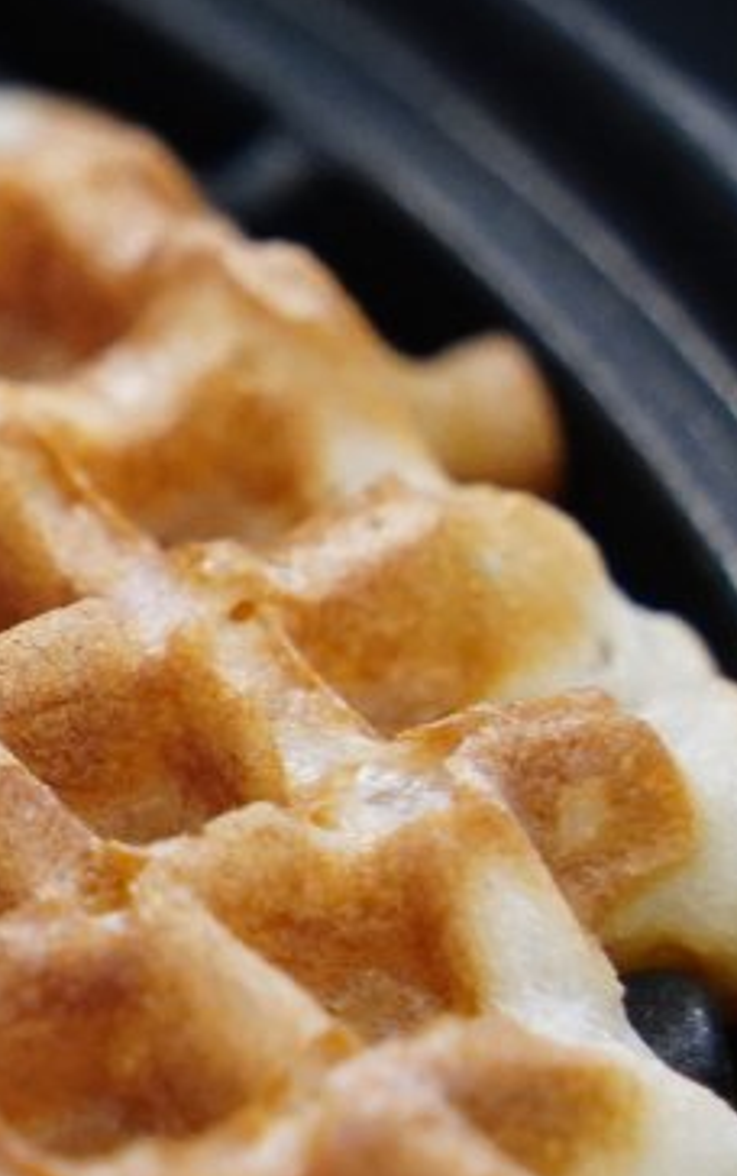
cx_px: -947
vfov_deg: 4.5
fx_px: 15081
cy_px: 716
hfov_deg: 2.8
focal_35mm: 470
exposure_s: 1/125
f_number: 4.5
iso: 3200
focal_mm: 105
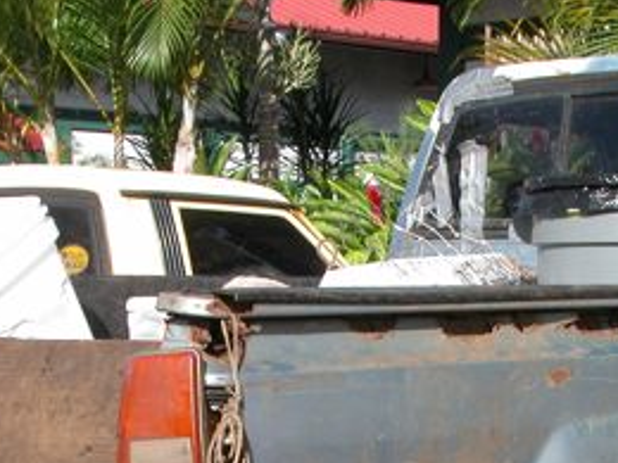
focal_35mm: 123
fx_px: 2196
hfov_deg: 16.0
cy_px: 513
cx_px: 380
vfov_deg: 11.9
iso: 100
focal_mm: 12.7
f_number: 6
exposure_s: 1/256
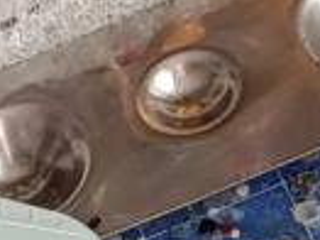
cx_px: -244
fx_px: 2715
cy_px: 612
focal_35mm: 294
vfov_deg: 4.9
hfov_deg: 6.6
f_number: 1.7
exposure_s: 1/100
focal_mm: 5.24
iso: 1056
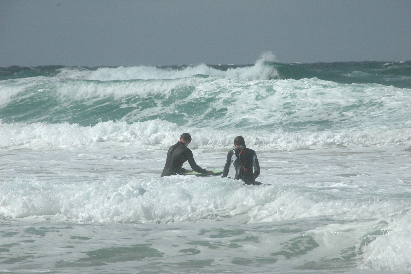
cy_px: 137
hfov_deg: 6.9
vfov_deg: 4.6
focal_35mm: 300
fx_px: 3422
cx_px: 206
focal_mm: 200
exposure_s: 1/2500
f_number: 13
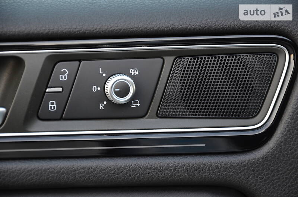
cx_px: 149
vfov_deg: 8.7
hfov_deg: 13.1
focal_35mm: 158
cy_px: 98
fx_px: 1301
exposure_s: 1/60
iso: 560
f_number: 5.6
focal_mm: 105
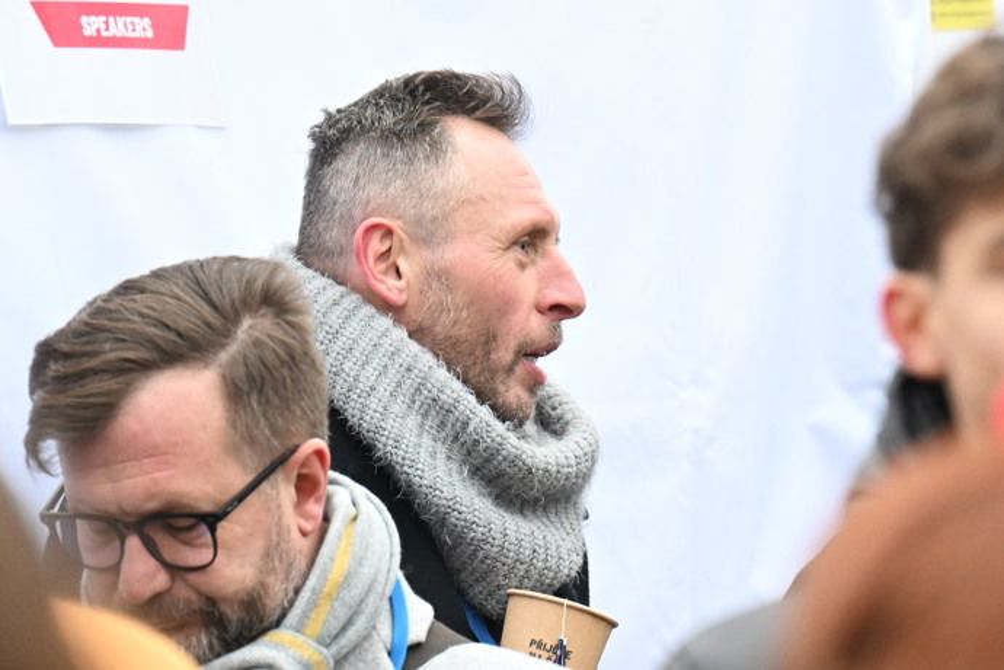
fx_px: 8366
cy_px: 335
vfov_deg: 4.6
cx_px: 502
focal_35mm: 300
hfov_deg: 6.9
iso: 2500
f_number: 4.5
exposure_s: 1/320
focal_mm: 200
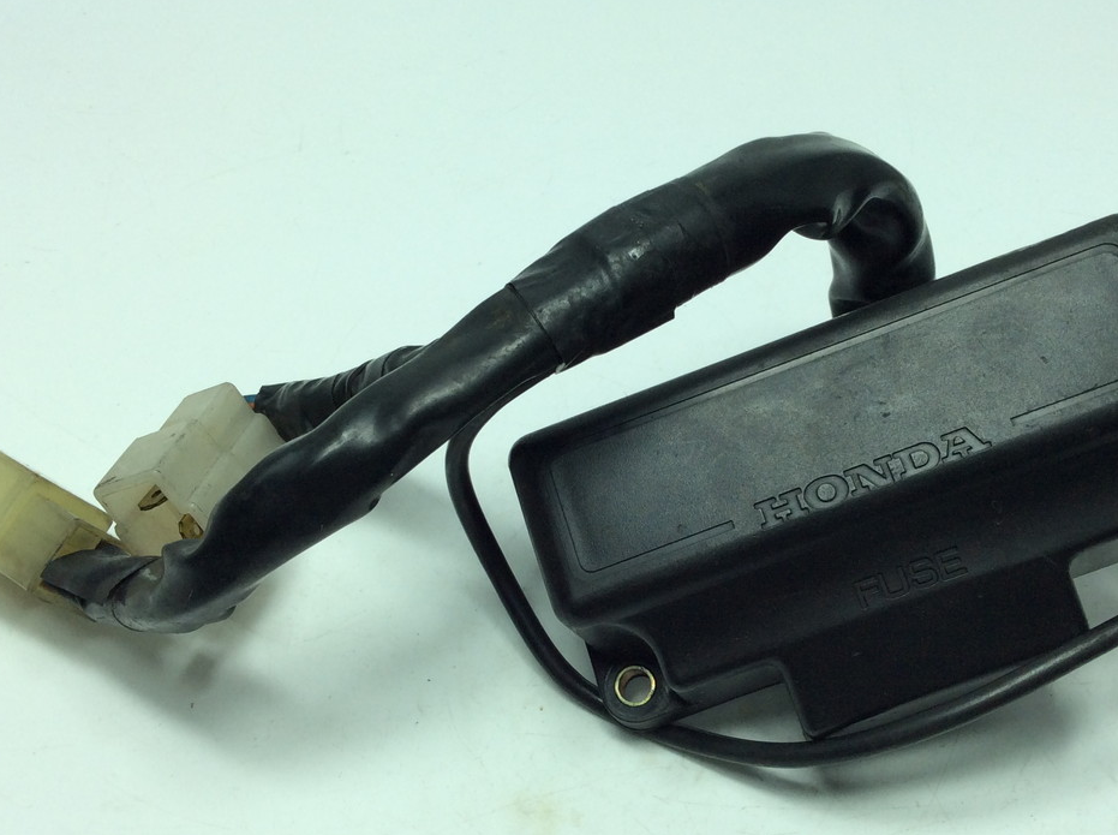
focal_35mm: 44
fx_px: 1419
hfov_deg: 42.9
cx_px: 640
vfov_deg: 32.8
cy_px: 452
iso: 32
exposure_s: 1/433
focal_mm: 3.3
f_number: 2.4
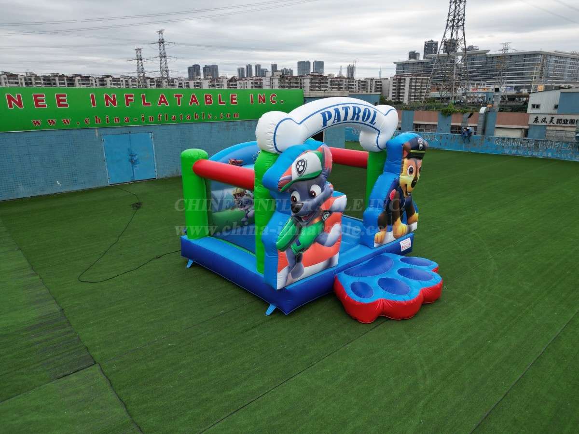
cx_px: 290
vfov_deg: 56.8
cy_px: 217
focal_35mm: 24
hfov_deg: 71.6
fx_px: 401
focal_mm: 6.72
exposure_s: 1/2000
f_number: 1.7
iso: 160
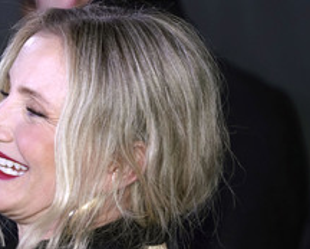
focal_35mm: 335
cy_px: 181
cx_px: 44
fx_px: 3075
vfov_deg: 4.6
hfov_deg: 5.8
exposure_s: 1/160
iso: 1000
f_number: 5.6
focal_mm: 171
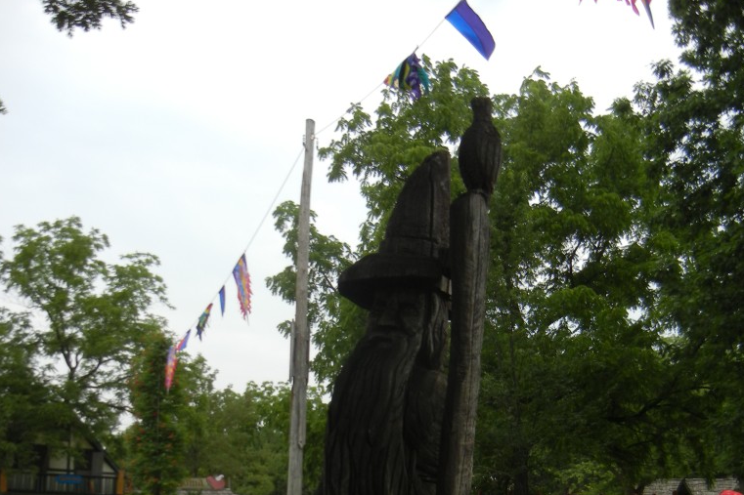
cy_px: 474
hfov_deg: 46.4
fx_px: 868
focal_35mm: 42
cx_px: 372
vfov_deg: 30.1
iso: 160
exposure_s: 1/536
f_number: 3.5
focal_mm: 5.4
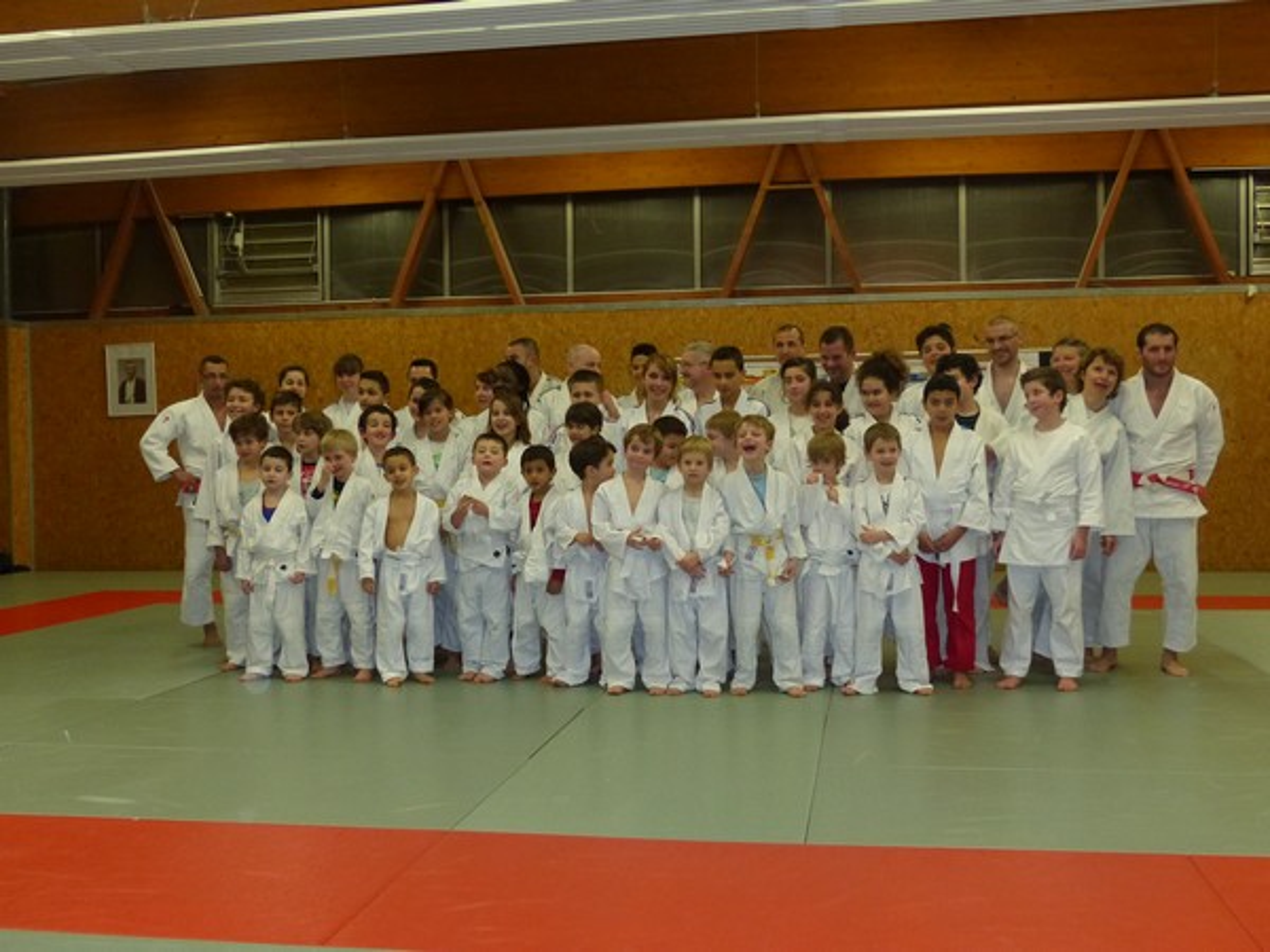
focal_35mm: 39
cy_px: 476
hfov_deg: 47.9
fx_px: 1431
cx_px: 635
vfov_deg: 36.8
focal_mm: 7
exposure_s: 1/60
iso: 400
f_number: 2.8
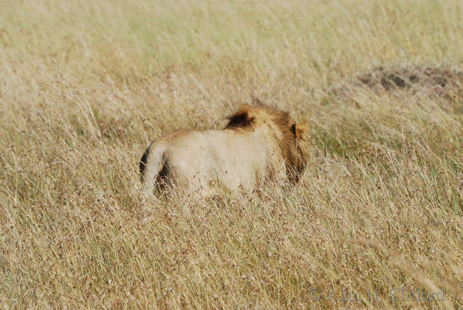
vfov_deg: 3.5
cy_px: 155
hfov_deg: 5.3
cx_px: 232
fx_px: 5020
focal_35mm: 390
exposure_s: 1/200
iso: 100
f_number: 9
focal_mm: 260
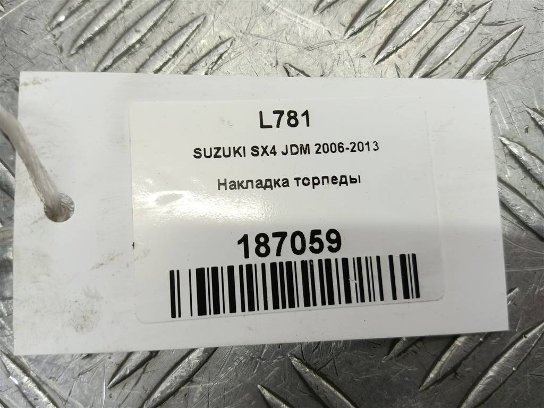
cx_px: 272
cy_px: 204
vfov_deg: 51.4
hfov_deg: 65.3
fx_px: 424
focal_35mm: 27
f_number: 1.6
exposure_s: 1/50
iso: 78
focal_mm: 4.11
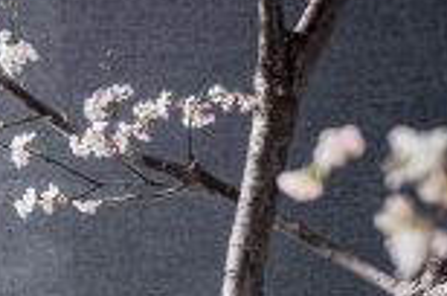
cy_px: 77
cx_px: -389
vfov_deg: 6.6
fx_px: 2577
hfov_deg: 9.4
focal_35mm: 208
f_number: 5.6
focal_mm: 40
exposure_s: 1/100
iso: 200
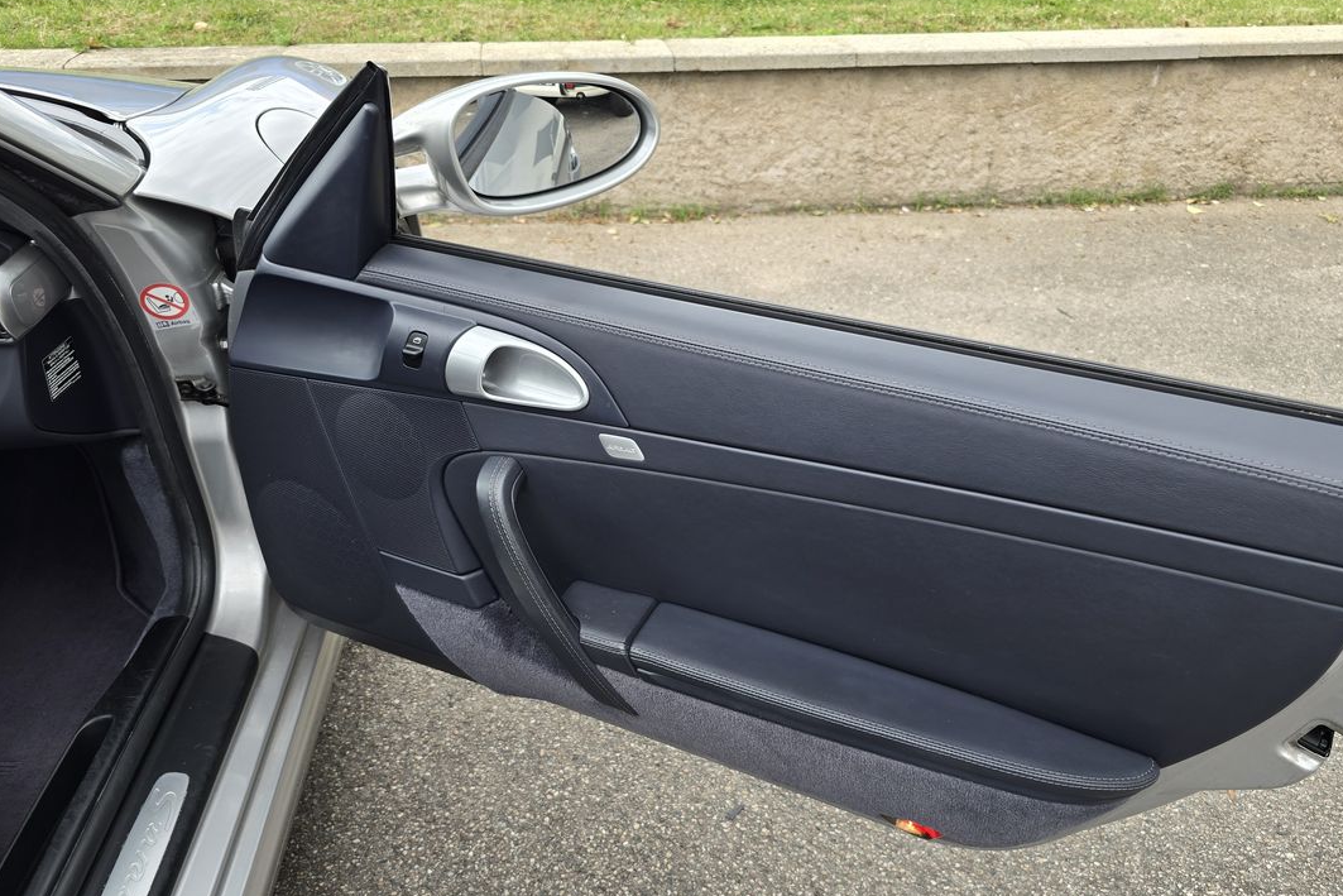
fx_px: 1007
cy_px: 530
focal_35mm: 27
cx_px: 691
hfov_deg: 67.4
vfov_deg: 47.7
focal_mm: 6.3
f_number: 1.7
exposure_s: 1/180
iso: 16
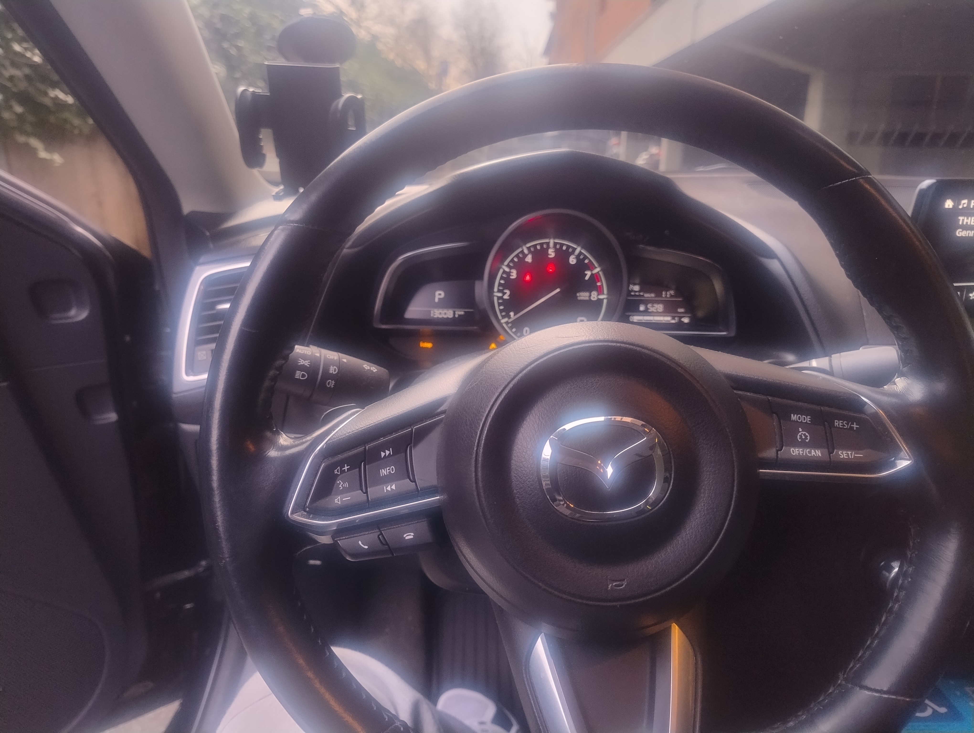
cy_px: 366
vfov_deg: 56.9
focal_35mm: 24
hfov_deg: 71.5
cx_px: 487
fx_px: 676
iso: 422
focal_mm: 5.56
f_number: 1.8
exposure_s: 1/50
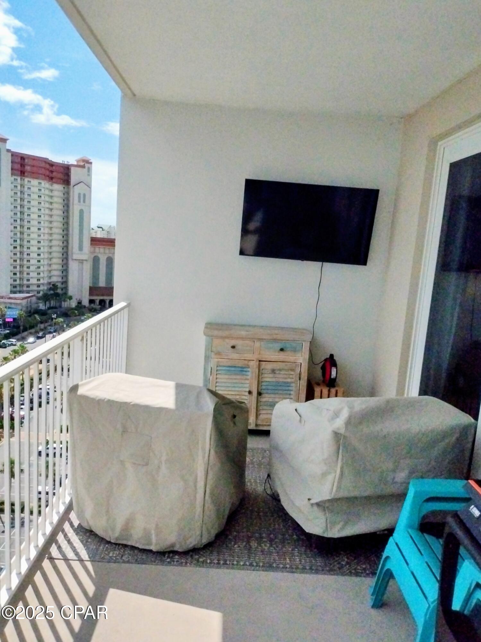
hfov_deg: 54.9
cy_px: 321
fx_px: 463
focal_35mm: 25
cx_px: 240
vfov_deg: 69.4
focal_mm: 4.71
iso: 947
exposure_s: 1/40527
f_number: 1.7
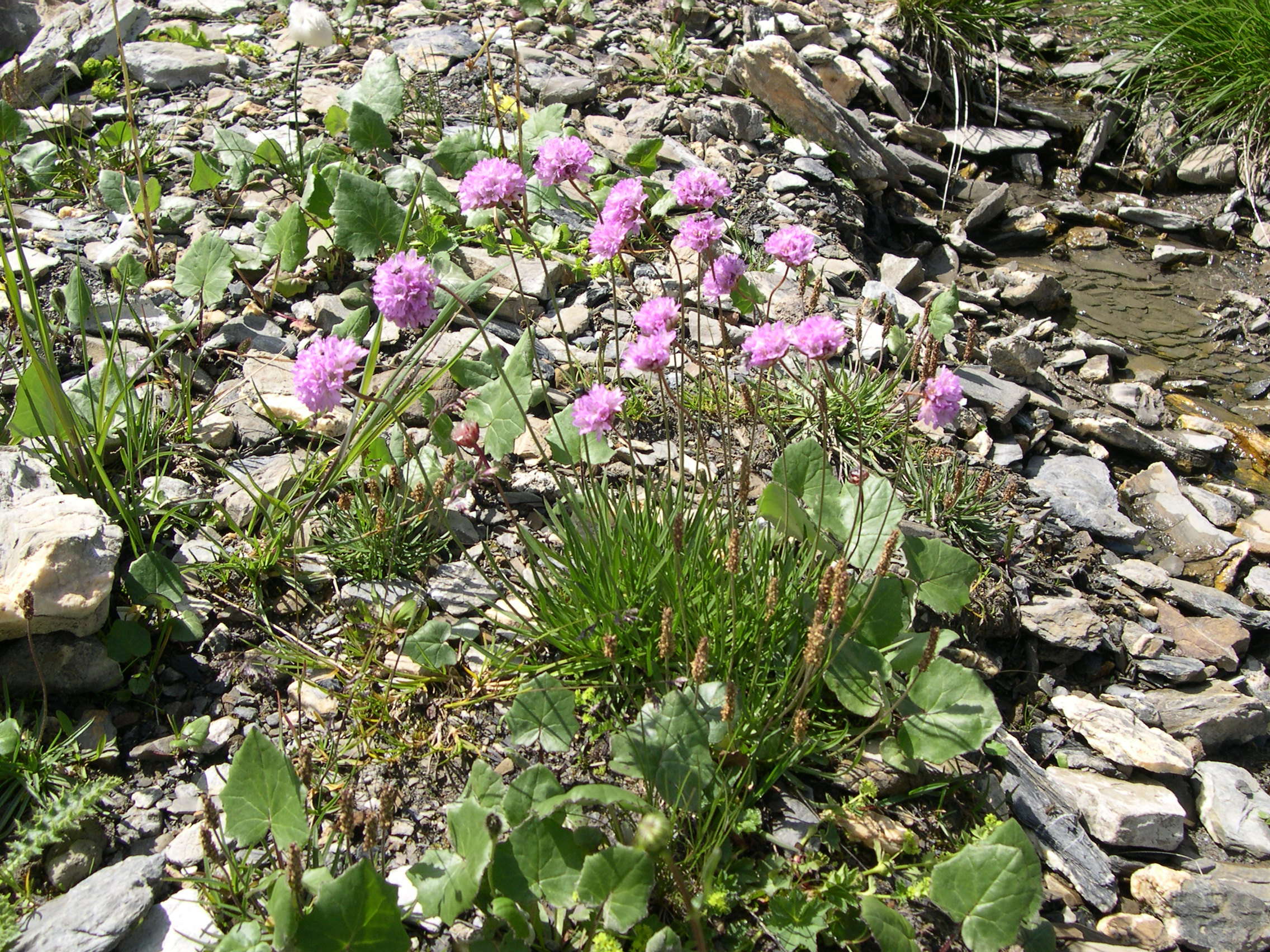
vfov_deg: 37.7
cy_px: 476
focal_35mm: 38
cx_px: 635
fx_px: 1394
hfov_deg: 49.0
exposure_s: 1/135
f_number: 7.6
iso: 100
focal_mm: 8
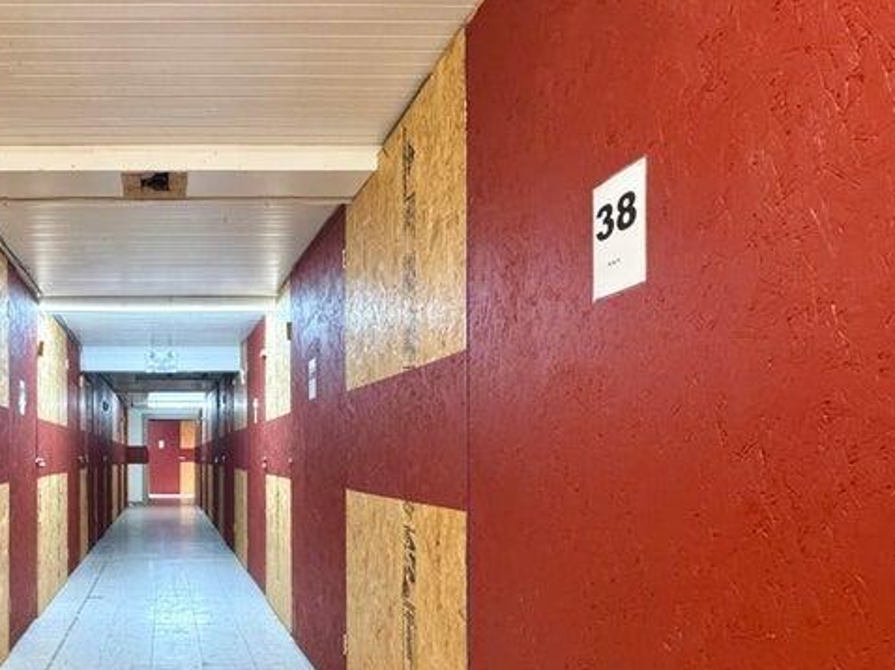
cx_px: 179
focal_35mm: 25
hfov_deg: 63.4
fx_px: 646
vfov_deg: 53.4
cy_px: 462
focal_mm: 2.22
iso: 320
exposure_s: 1/60
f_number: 2.2
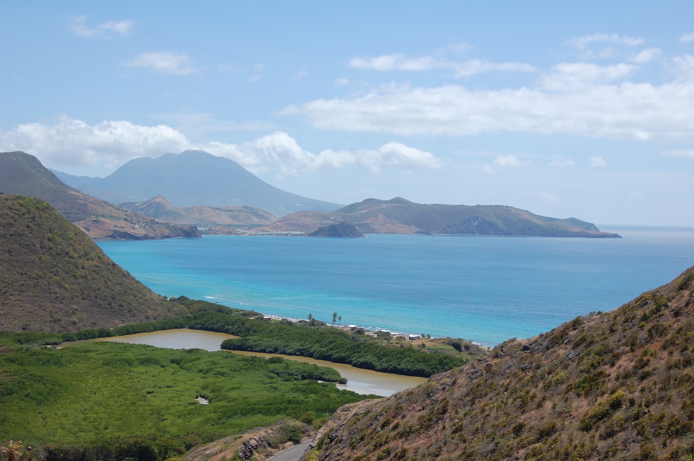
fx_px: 1155
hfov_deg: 33.4
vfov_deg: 22.6
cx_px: 347
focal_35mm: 60
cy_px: 230
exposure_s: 1/320
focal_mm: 40
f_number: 10
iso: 200
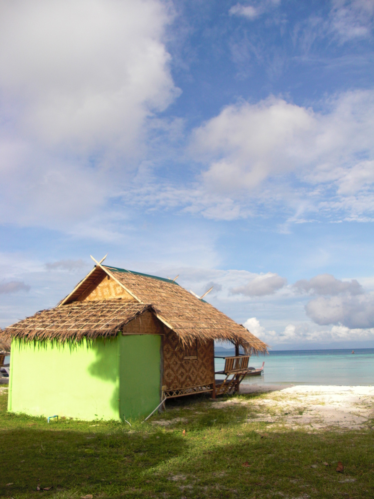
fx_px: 519
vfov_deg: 51.4
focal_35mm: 36
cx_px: 187
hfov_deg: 39.7
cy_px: 250
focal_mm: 6.3
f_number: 7.9
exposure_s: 1/200
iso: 50
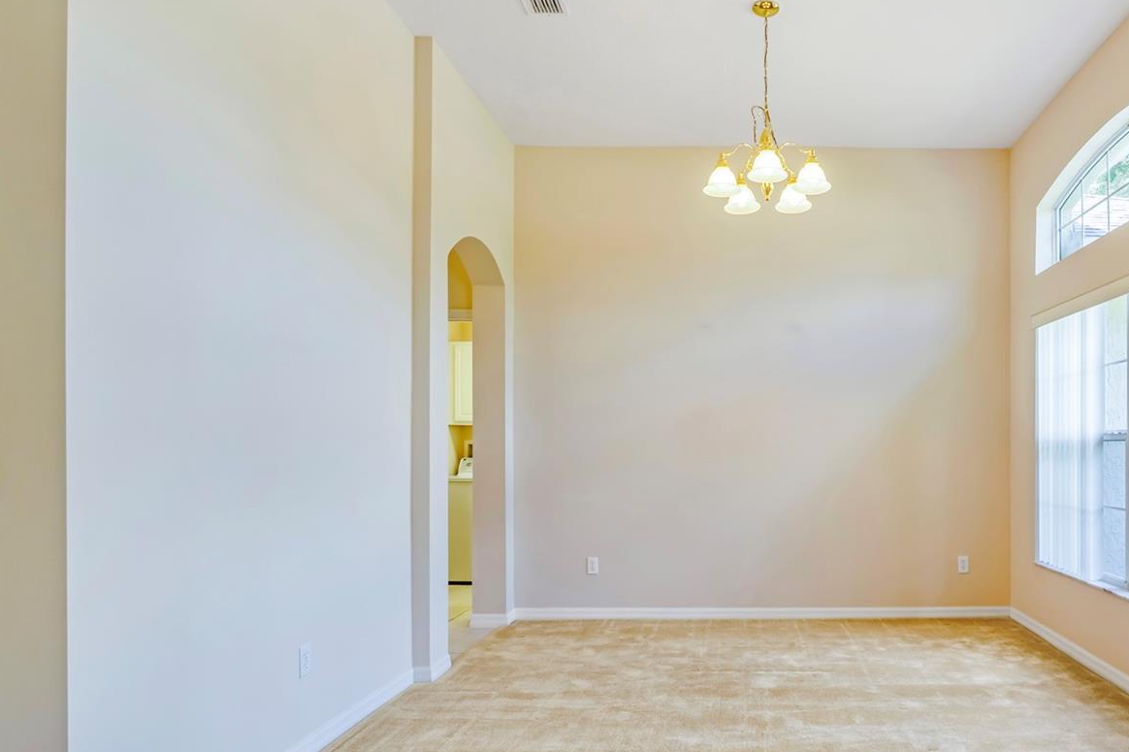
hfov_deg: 74.0
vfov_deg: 55.4
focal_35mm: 23
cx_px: 771
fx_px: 711
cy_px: 444
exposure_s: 1/320
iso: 250
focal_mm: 11
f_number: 9
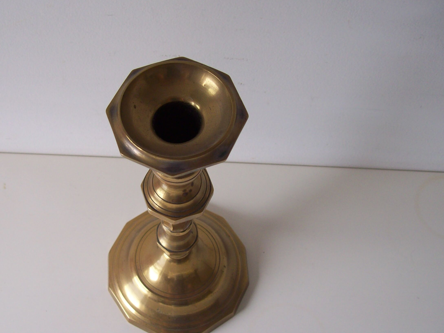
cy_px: 184
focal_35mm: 47
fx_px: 603
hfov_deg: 40.2
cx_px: 173
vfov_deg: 30.8
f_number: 2.7
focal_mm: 6
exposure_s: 1/69.7
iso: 80
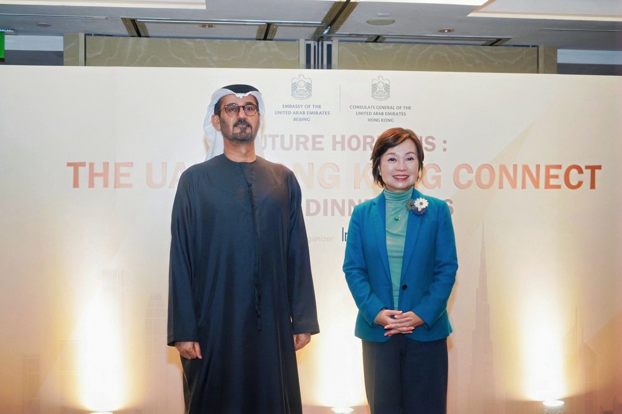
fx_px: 777
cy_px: 207
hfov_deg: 43.6
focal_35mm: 45
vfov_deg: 29.9
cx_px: 311
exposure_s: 1/125
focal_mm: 45
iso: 1600
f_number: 5.6
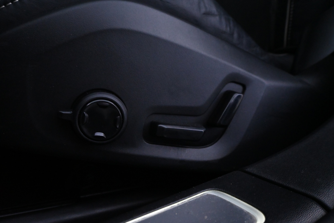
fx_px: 250
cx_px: 167
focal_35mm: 27
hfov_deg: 67.4
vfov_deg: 47.9
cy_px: 112
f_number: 6.3
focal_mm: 18
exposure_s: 1/40
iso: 5000
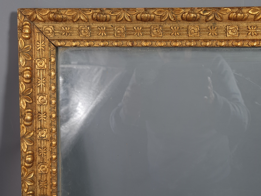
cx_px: 130
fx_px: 196
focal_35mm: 26
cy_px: 98
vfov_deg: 53.1
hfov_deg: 67.3
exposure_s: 1/50
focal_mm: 5.4
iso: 64
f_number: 1.8
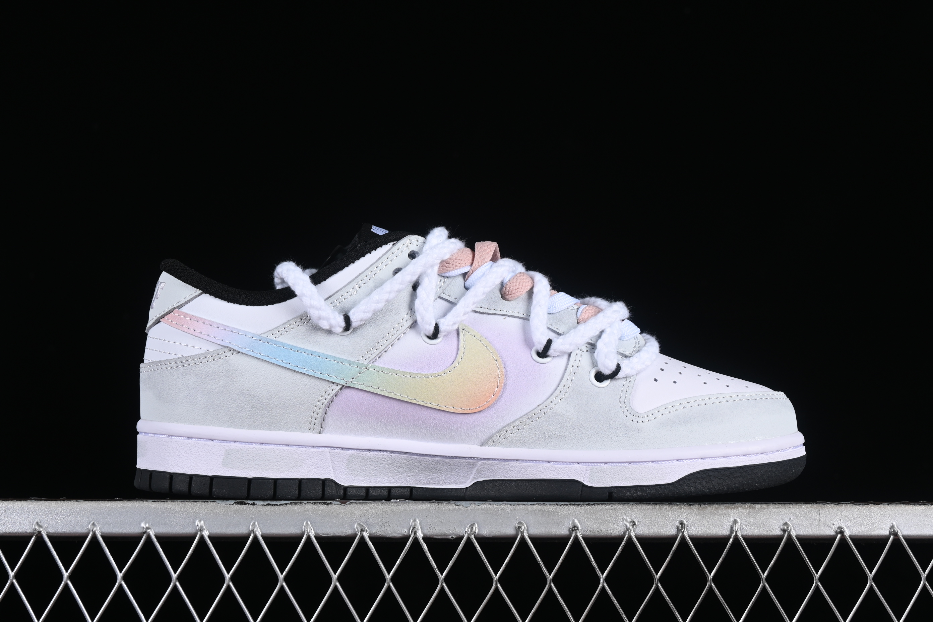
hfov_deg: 27.0
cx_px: 466
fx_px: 1944
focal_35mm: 75
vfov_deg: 18.2
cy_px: 311
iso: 160
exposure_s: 1/80
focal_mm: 50
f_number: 8
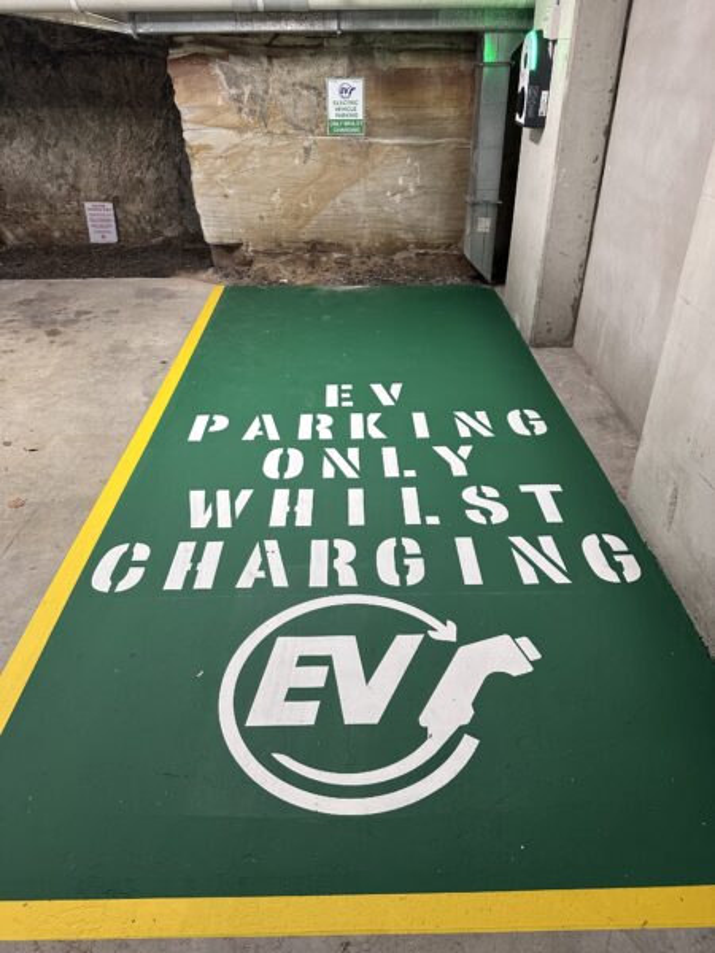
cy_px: 476
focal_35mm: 24
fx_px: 661
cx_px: 358
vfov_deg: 71.6
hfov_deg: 56.8
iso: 250
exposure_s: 1/50
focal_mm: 6.86
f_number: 1.78
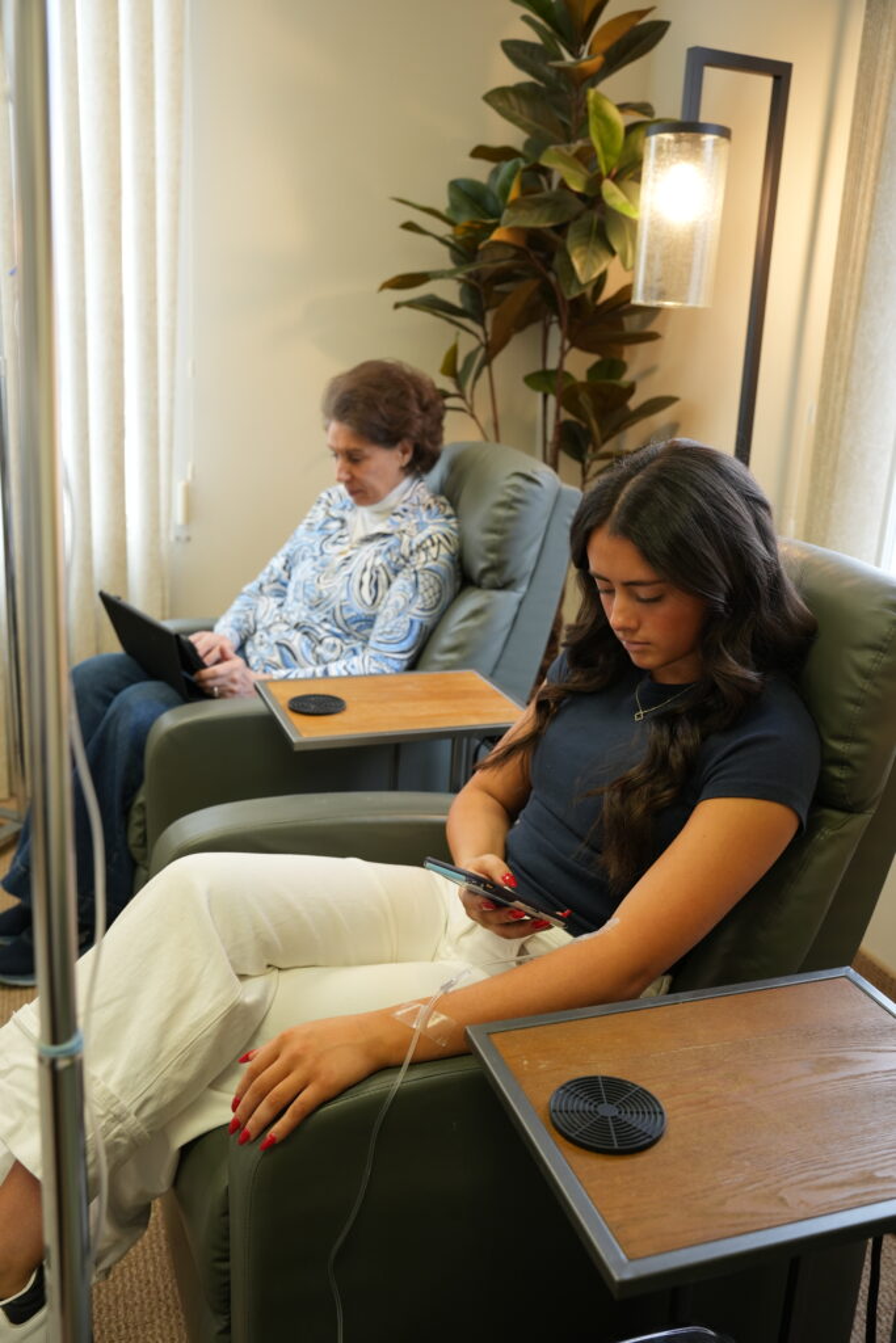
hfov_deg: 43.6
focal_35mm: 30
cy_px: 672
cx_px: 448
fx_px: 1120
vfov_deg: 61.9
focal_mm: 30
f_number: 4
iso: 800
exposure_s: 1/125
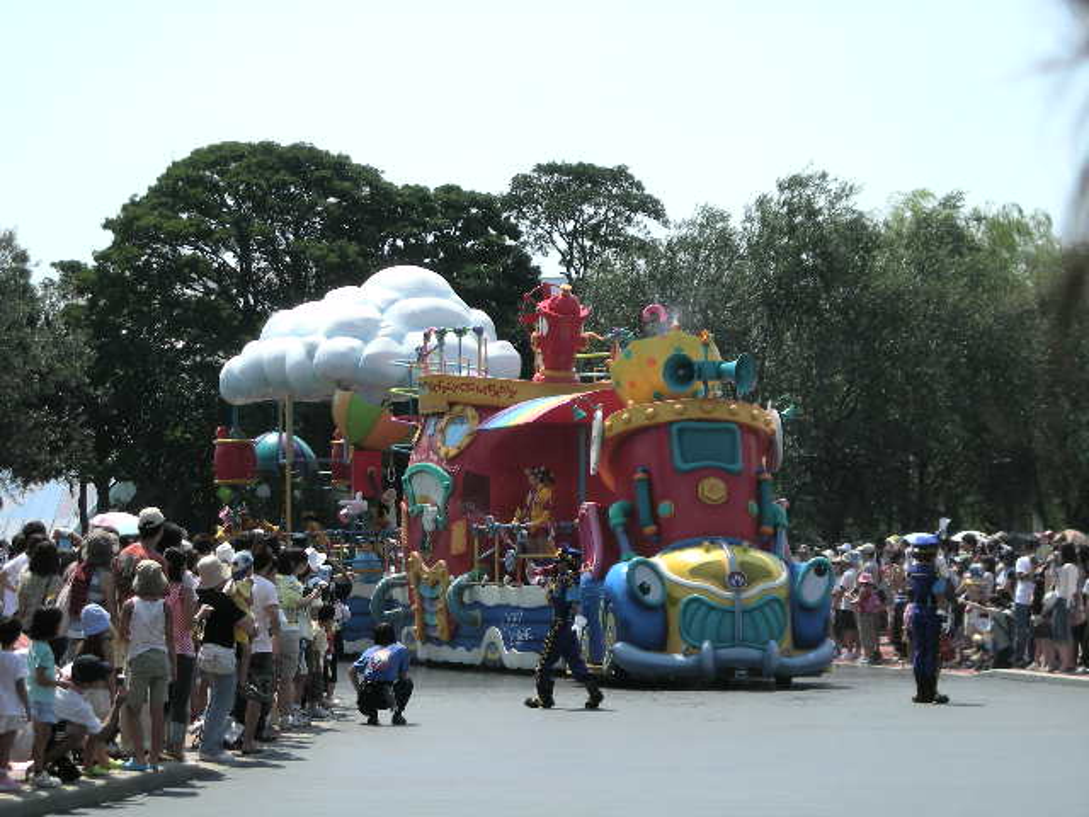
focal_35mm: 105
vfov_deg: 14.1
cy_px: 408
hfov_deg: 18.7
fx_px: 3303
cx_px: 544
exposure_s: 1/275
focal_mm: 17.1
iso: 50
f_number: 4.7
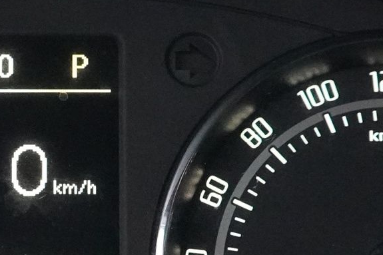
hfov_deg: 10.8
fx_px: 2012
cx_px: 5
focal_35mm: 189
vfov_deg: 7.2
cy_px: 217
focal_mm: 29
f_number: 3.5
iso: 6400
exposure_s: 1/30
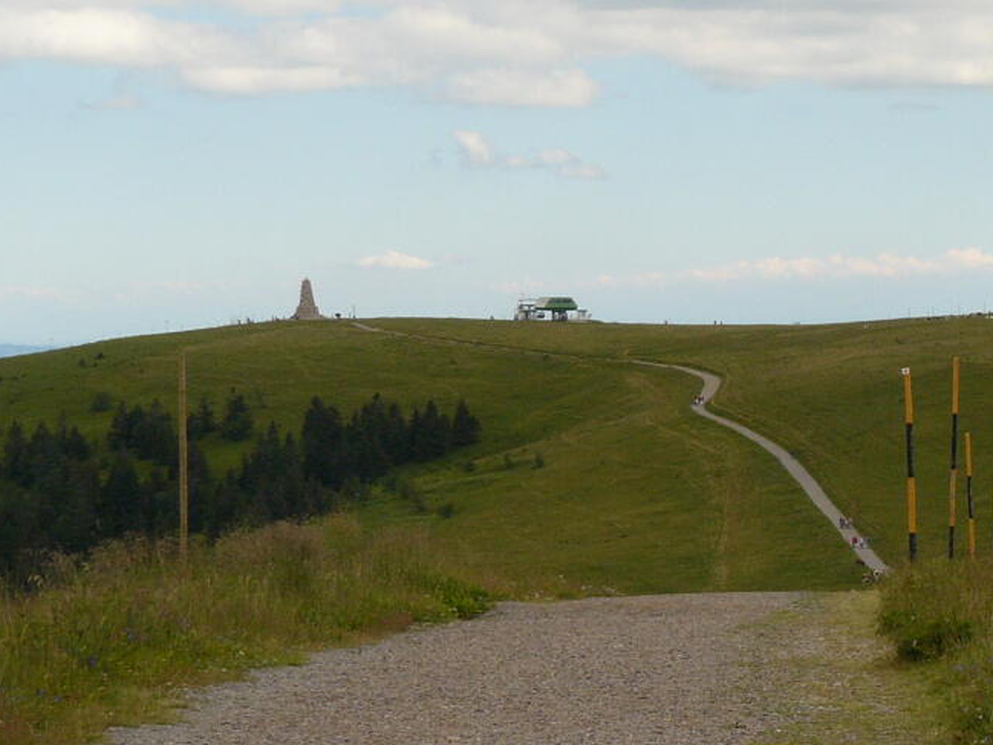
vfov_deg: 12.1
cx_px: 910
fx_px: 3500
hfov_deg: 15.9
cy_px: 447
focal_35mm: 122
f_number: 5.6
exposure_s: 1/320
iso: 100
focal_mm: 9.2
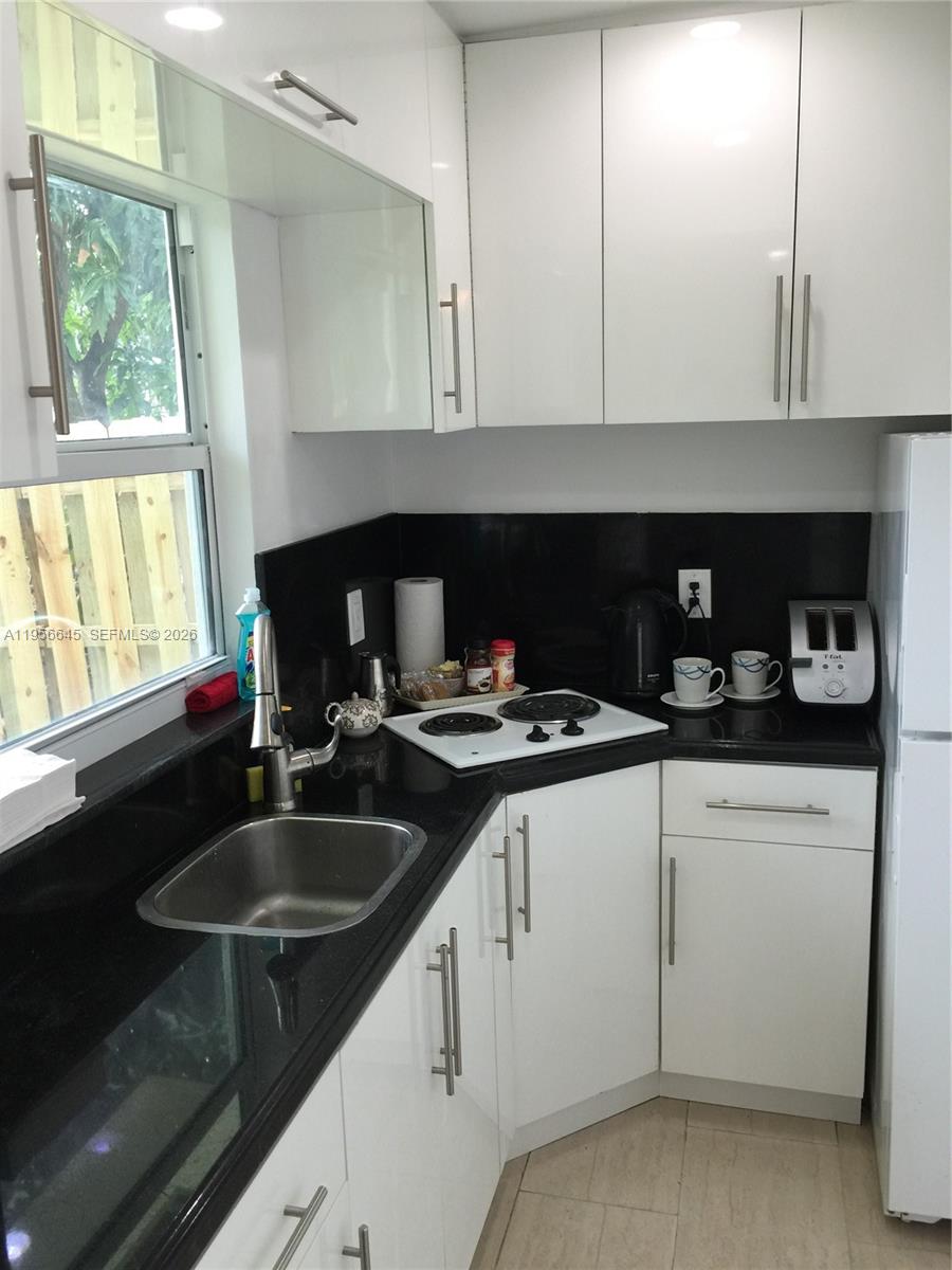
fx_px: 1063
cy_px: 635
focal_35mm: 29
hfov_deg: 48.2
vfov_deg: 61.7
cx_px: 476
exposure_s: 1/30
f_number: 2.2
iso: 32
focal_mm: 4.15
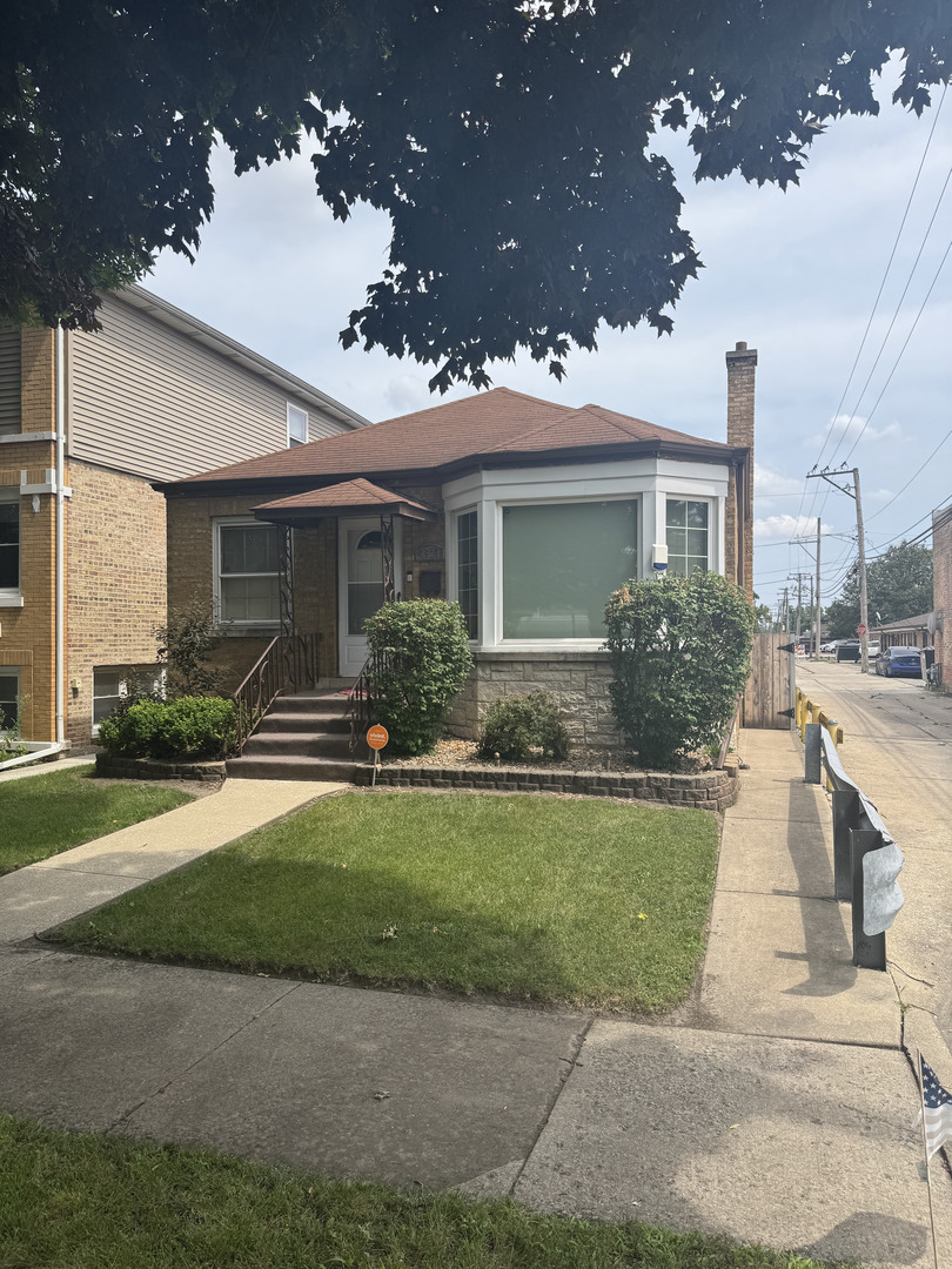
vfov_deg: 71.6
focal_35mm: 24
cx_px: 476
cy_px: 634
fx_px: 880
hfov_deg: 56.8
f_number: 1.78
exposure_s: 1/3802
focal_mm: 6.76
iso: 80
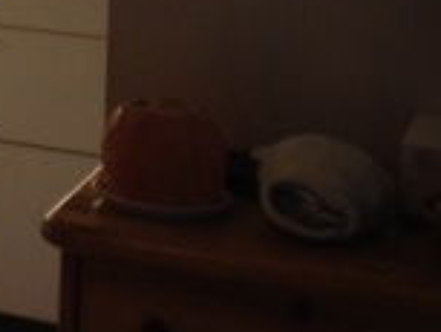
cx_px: -458
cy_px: -179
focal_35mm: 146
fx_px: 1861
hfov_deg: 12.0
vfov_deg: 9.8
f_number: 2.4
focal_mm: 4.28
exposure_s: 1/20
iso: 80
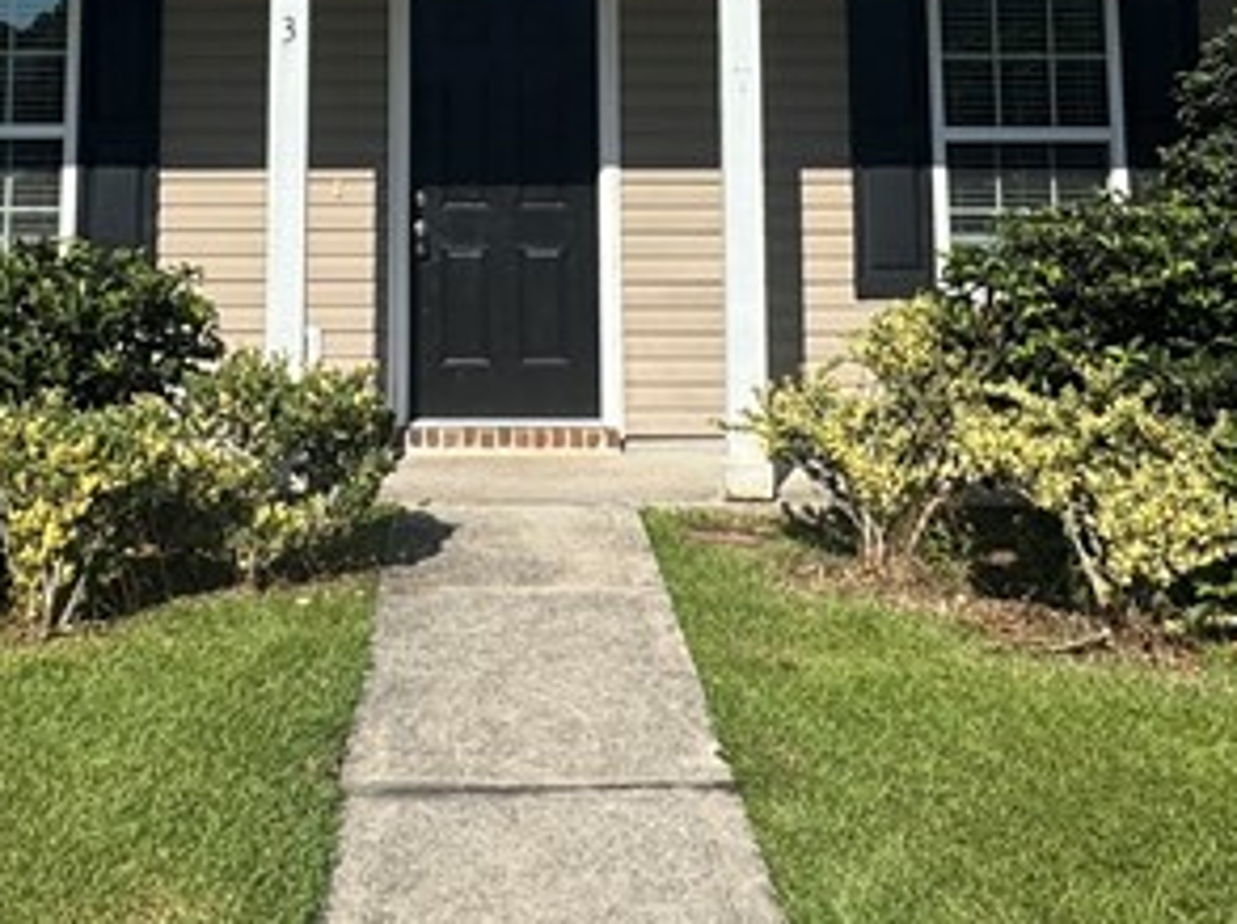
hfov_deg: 38.8
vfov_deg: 27.4
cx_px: 490
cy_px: -63
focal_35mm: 49
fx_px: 1749
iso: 50
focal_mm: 2.22
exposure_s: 1/2985
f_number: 2.2
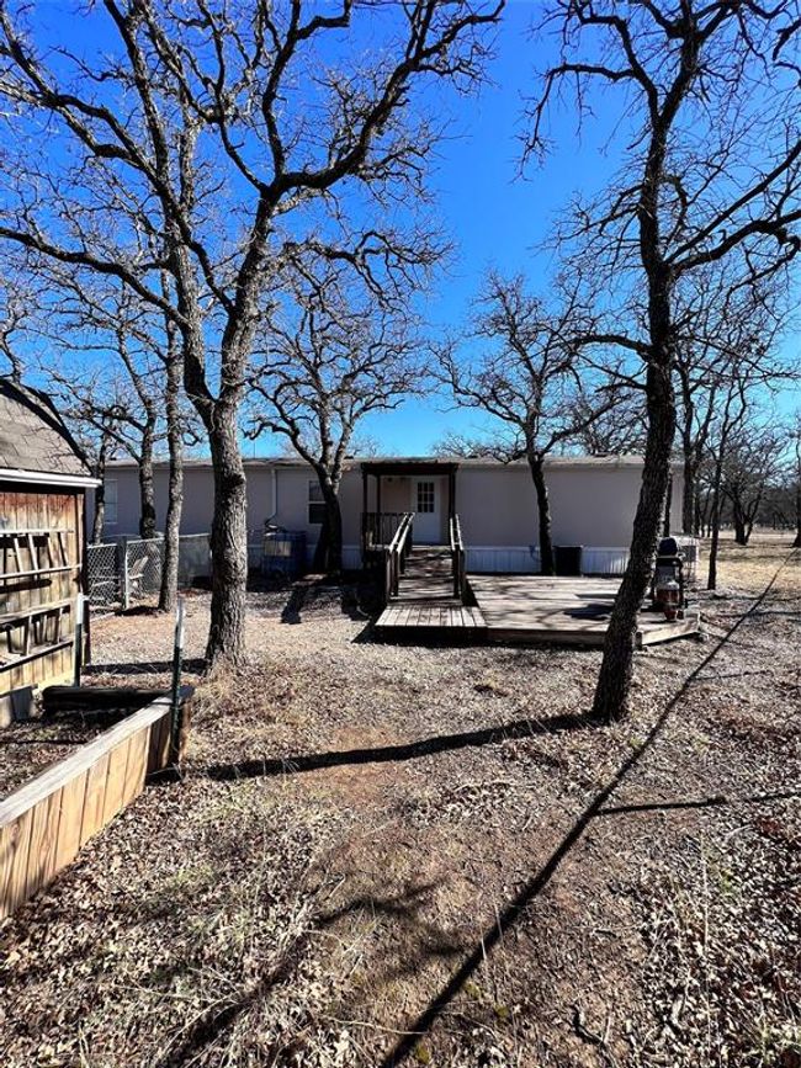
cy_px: 534
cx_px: 400
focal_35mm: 13
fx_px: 401
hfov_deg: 89.9
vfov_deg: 106.2
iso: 32
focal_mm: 1.57
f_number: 1.8
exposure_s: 1/747
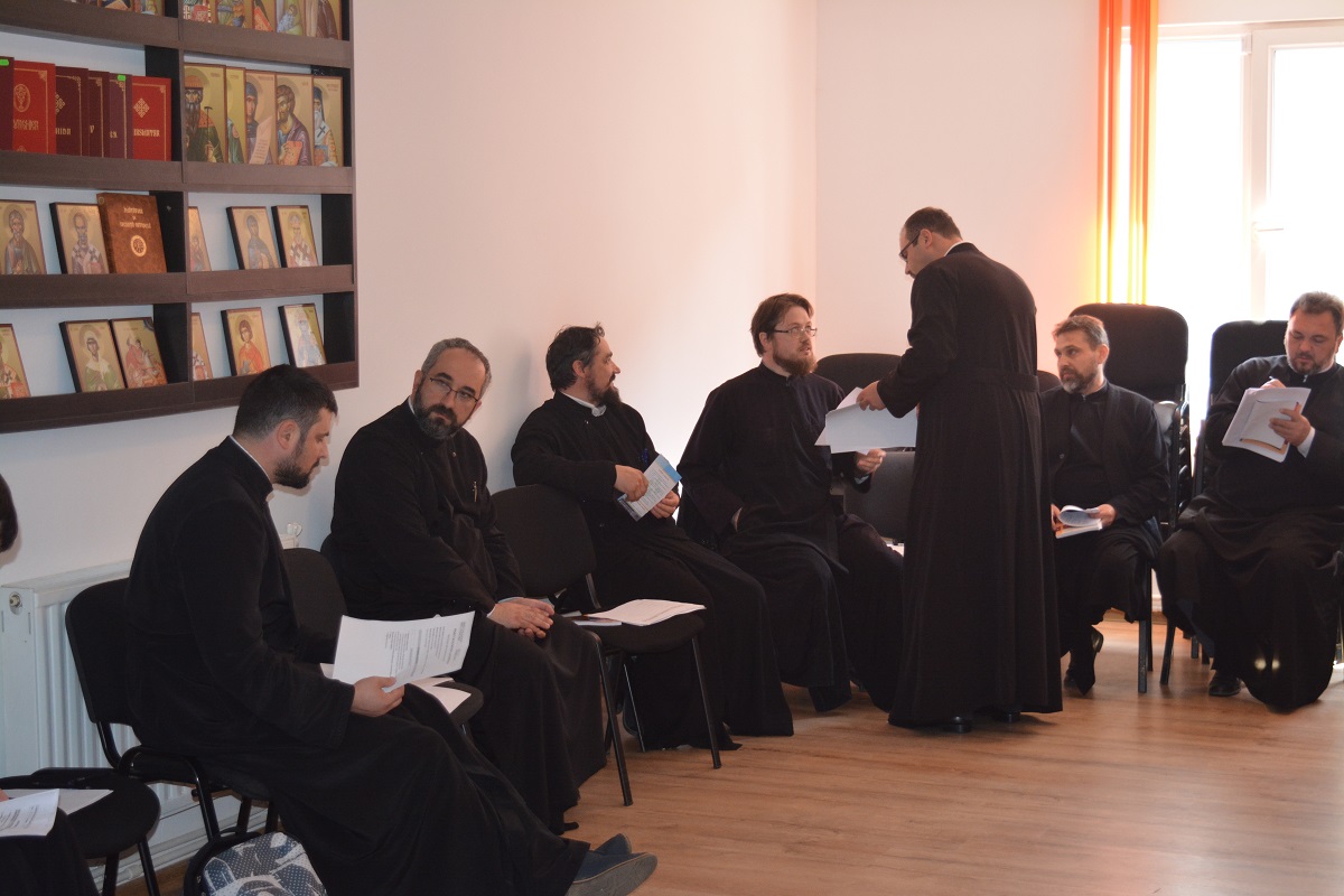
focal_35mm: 57
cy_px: 448
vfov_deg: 23.8
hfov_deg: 35.1
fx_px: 2128
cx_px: 672
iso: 1250
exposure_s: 1/60
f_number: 4.8
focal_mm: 38
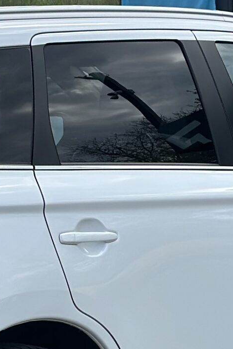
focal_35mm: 181
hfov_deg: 7.6
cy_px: 296
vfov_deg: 11.3
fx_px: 1756
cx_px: 33
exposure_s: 1/2809
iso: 100
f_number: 1.78
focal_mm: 6.86
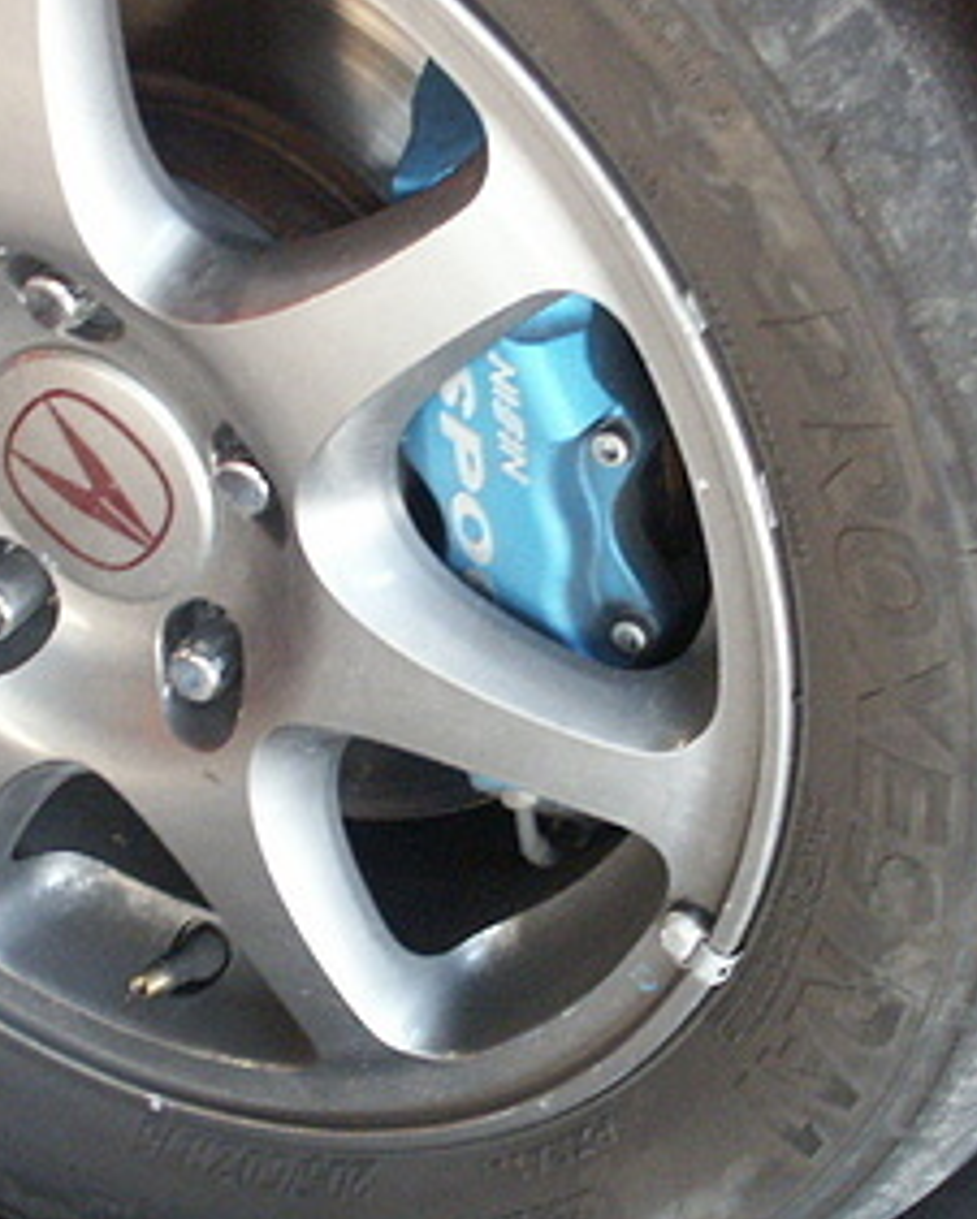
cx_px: 450
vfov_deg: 16.1
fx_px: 4297
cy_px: 661
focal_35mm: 119
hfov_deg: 13.0
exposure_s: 1/20
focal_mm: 11.27
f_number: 3.5
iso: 200
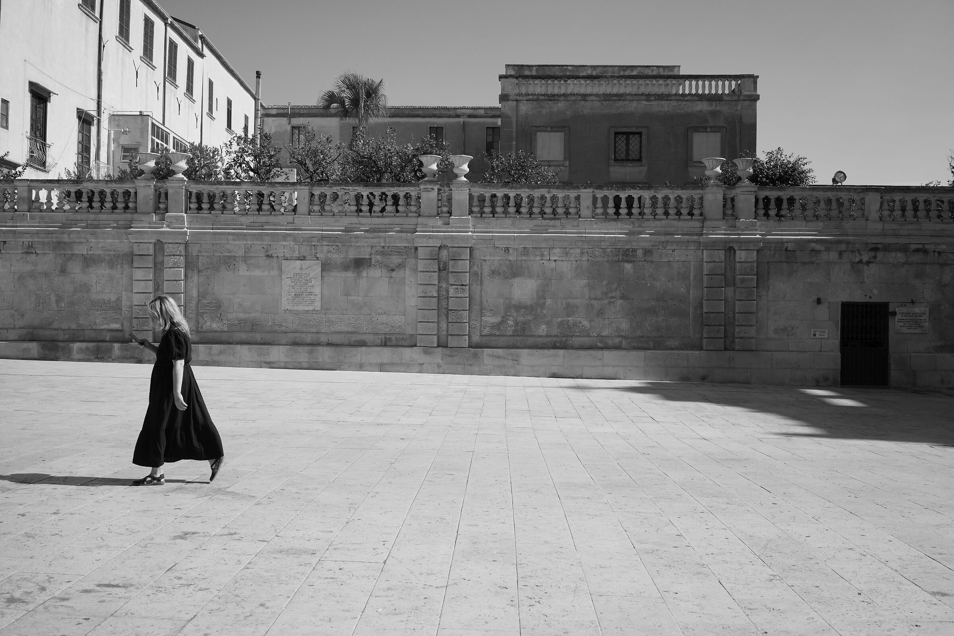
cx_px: 477
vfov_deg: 37.9
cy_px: 318
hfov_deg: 54.4
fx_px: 927
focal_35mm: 35
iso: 200
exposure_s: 1/750
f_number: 8
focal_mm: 35
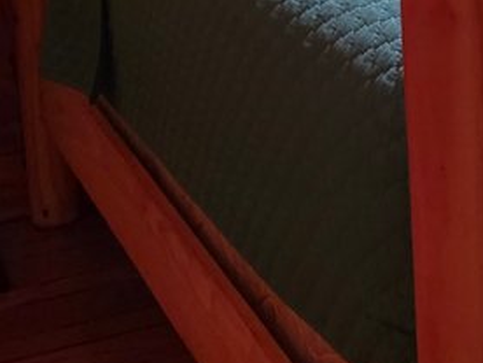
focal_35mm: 126
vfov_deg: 11.5
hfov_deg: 14.3
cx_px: 790
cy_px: -103
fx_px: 1758
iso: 1600
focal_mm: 6.3
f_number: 1.7
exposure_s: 1/60
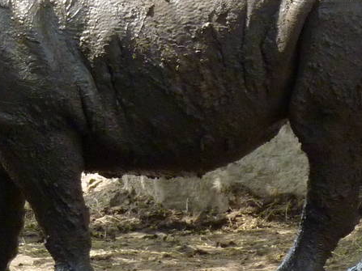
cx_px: -98
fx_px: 3889
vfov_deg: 4.0
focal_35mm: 372
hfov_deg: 5.3
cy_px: 47
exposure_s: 1/500
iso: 320
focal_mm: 17
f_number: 4.3
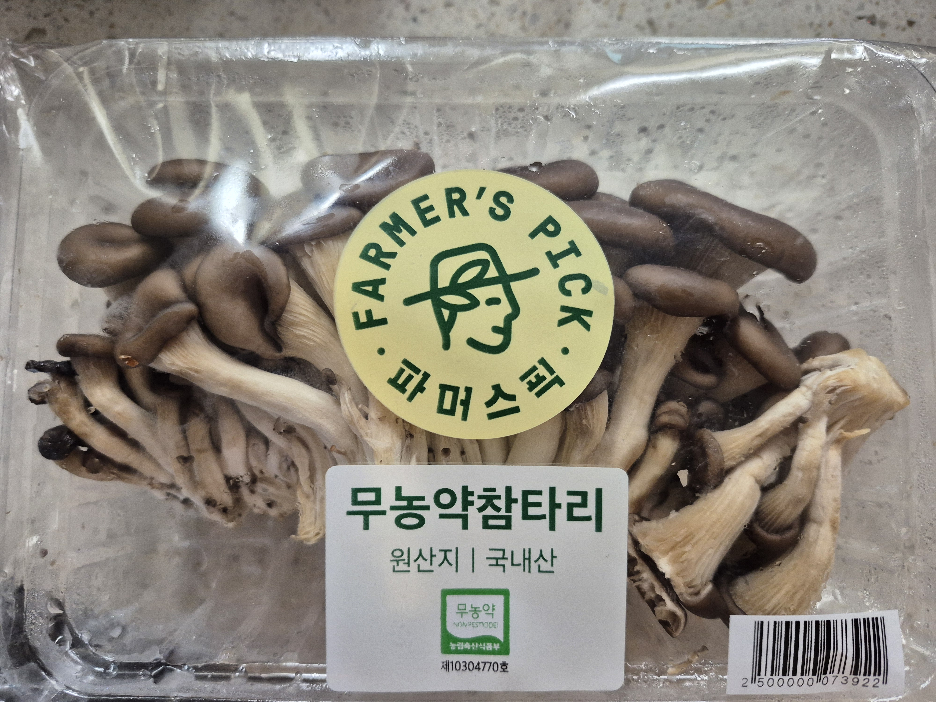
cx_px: 468
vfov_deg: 58.9
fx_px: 622
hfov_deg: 73.9
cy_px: 351
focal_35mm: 23
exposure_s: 1/120
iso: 400
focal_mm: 5.4
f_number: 1.8
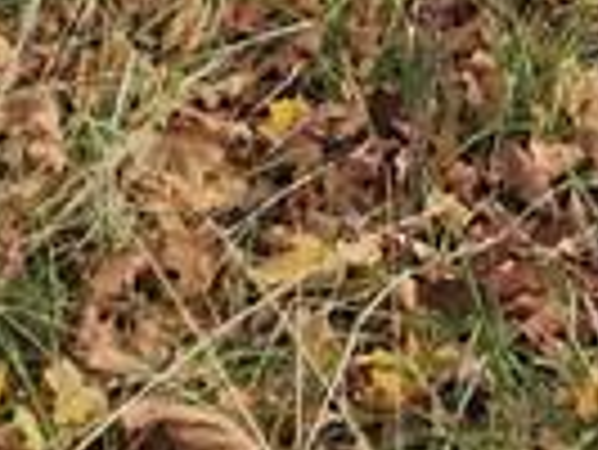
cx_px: 904
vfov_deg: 7.3
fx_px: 3060
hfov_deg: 10.7
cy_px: -945
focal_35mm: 177
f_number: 1.8
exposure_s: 1/252
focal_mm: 6.4
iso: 12
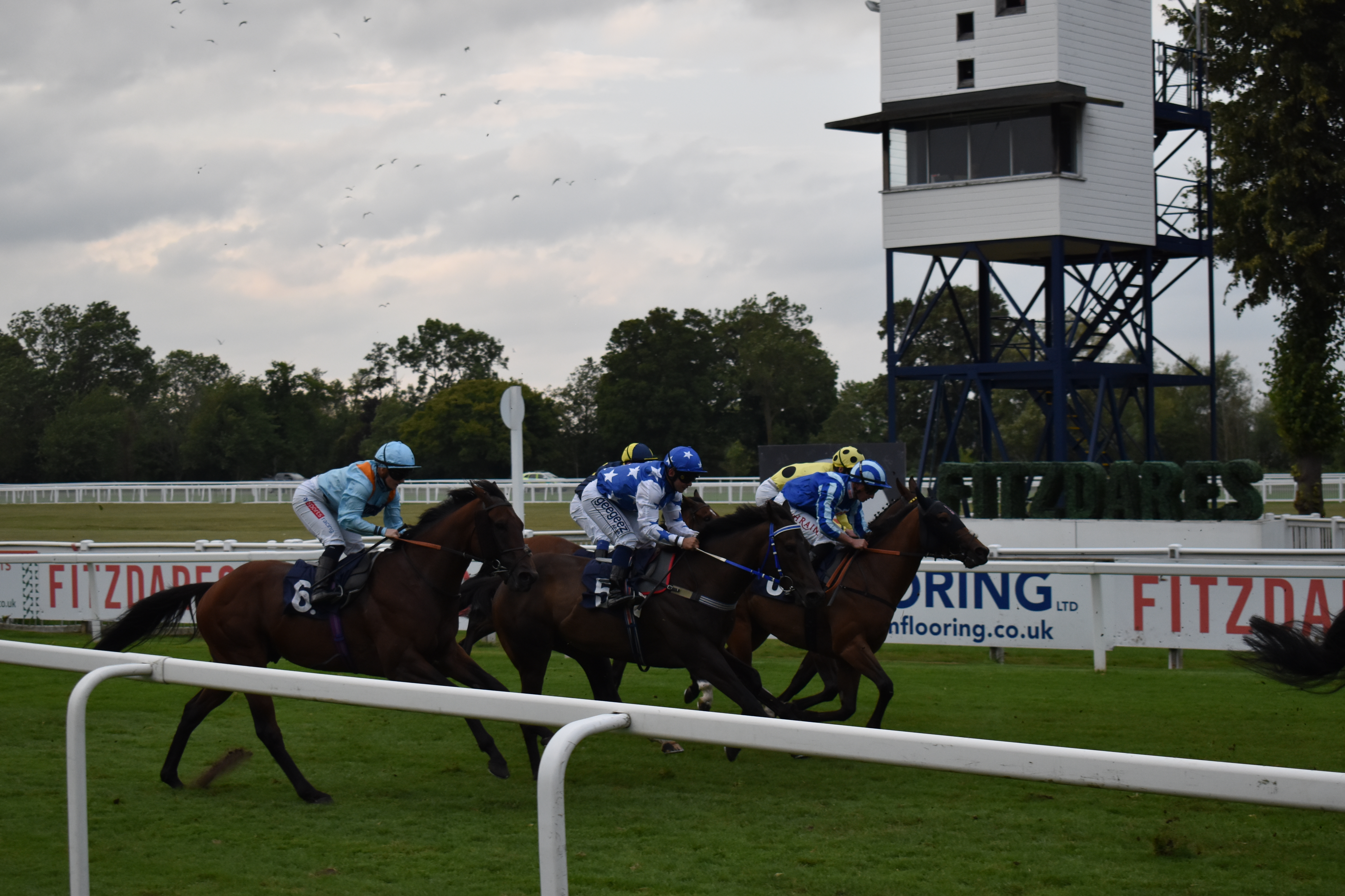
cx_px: 672
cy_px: 448
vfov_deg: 19.7
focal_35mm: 69
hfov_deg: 29.2
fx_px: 2578
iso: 800
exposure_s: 1/1000
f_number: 5.3
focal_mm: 46
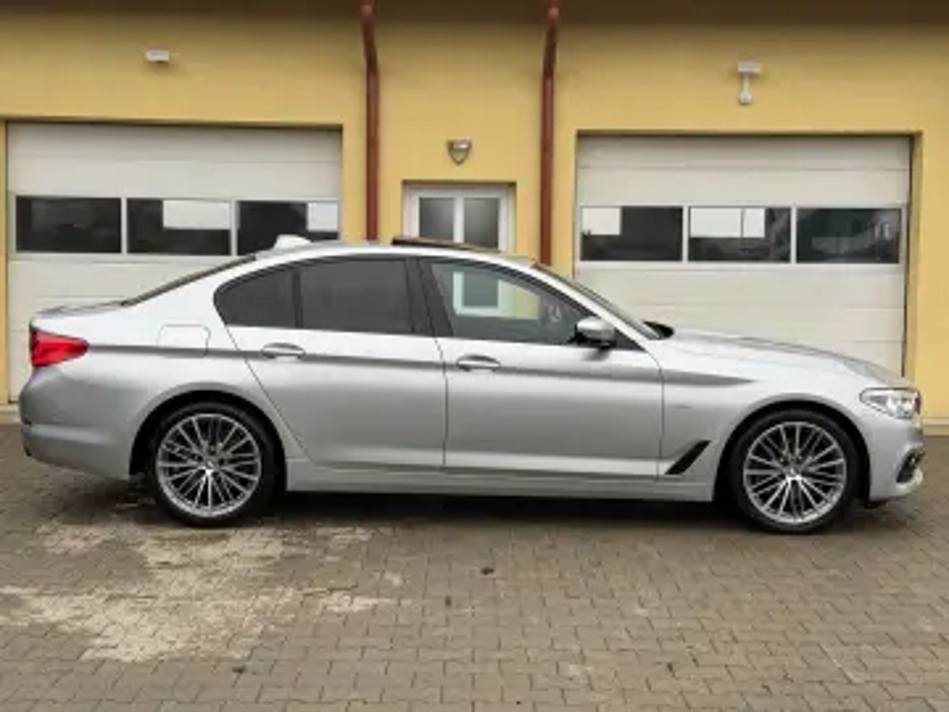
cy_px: 356
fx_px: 1316
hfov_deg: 39.7
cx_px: 474
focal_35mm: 48
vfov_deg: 30.3
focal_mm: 6.76
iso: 64
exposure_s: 1/299
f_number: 1.78
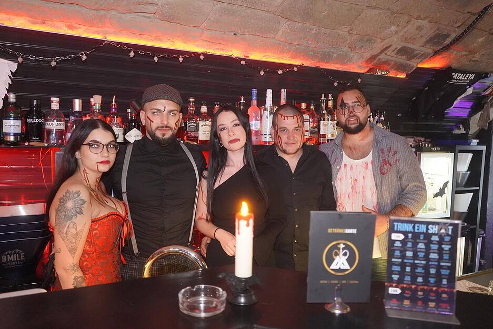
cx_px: 246
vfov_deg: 45.0
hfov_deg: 63.7
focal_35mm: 29
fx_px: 397
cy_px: 164
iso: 12800
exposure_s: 1/60
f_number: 3.5
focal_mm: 29
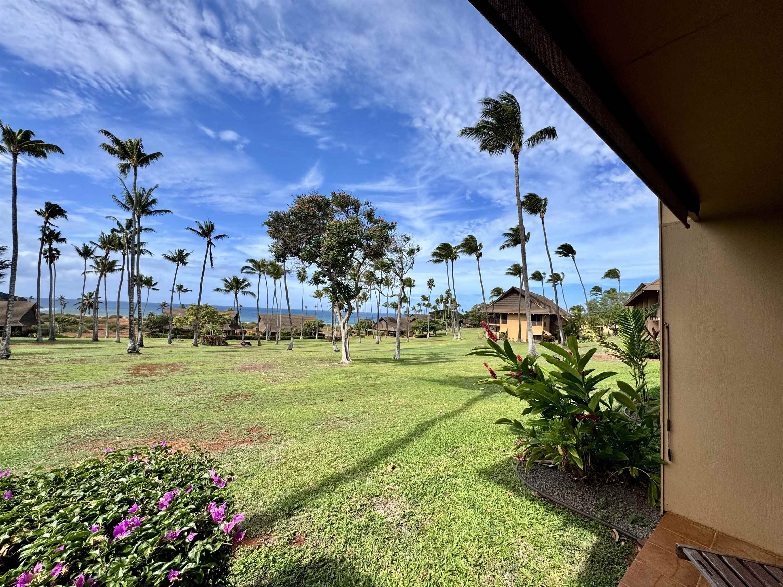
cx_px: 392
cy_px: 294
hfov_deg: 102.1
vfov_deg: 85.7
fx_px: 317
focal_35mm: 14
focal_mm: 2.22
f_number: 2.2
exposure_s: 1/2146
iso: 50
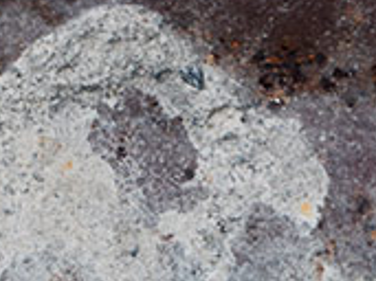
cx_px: -297
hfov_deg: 2.6
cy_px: 494
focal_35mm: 759
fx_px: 8243
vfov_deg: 2.0
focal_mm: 75
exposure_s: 1/250
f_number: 8
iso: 360
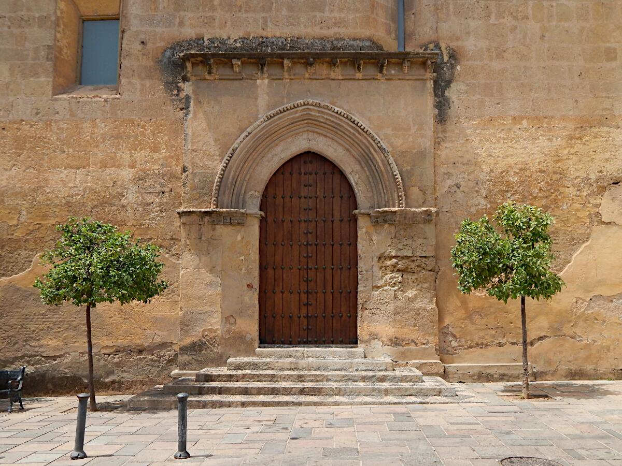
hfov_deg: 58.4
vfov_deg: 45.4
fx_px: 557
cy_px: 233
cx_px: 311
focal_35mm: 31
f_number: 3.2
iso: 125
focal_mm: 5.6
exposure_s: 1/1000
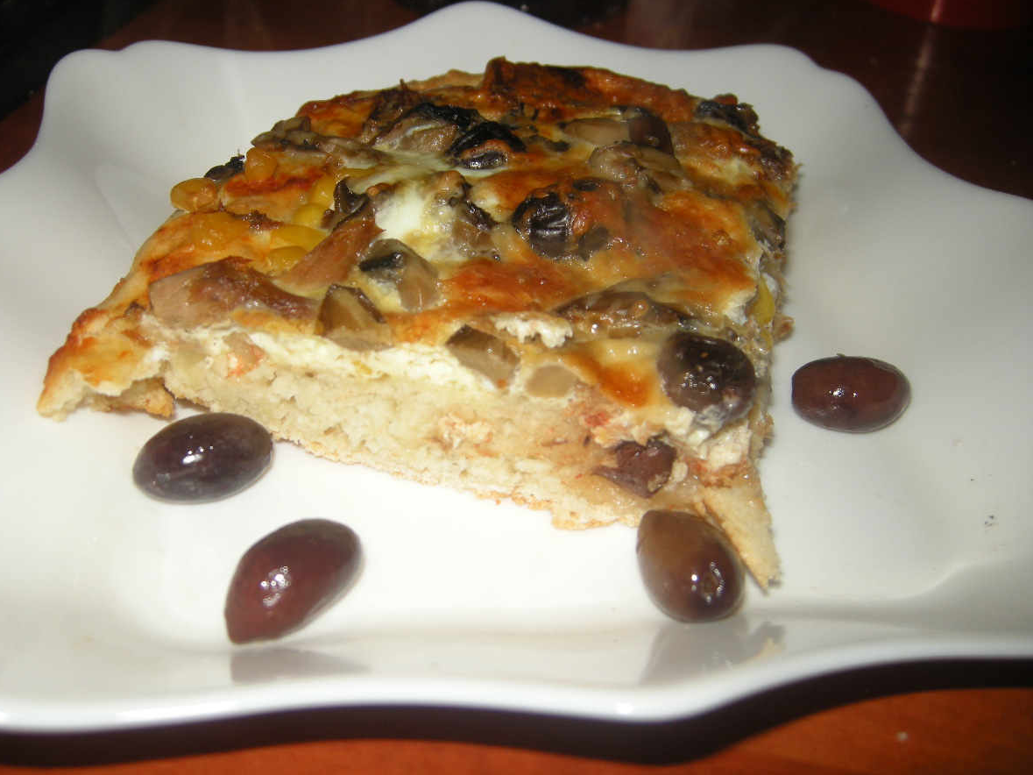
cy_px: 383
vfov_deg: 37.7
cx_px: 480
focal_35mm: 38
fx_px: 1134
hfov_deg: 48.9
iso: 64
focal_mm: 7.5
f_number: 2.7
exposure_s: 1/60
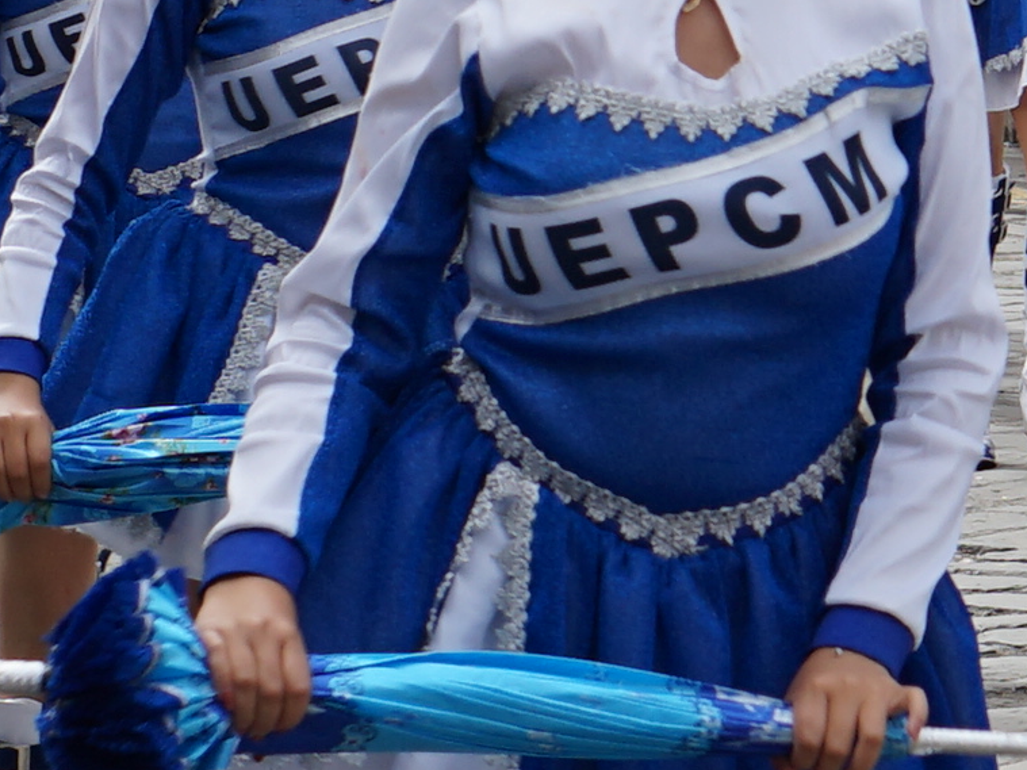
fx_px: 11094
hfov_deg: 5.3
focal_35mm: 374
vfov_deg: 3.9
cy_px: -567
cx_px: 1337
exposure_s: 1/160
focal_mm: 50
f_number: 8
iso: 100
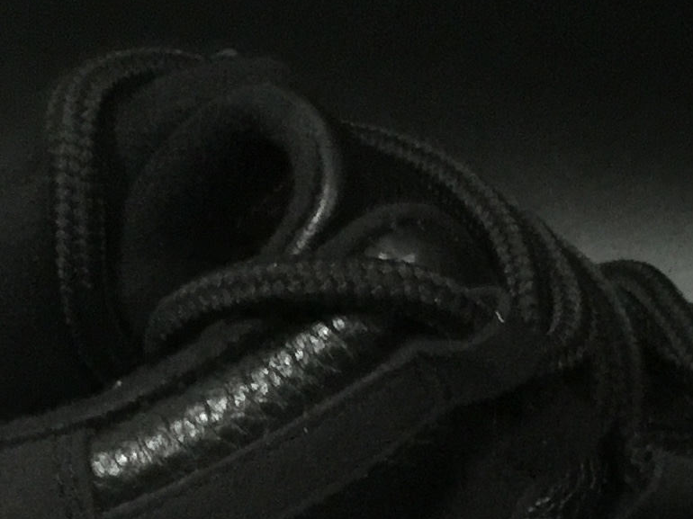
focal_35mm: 123
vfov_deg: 11.6
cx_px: 994
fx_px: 2462
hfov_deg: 15.0
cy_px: 758
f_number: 2.2
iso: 200
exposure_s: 1/4
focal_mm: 4.15
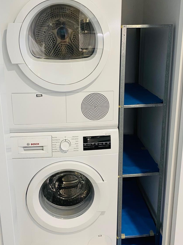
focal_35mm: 36
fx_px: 254
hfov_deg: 39.7
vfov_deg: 51.1
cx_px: 94
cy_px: 101
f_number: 1.8
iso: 125
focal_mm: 4.25
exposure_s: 1/55
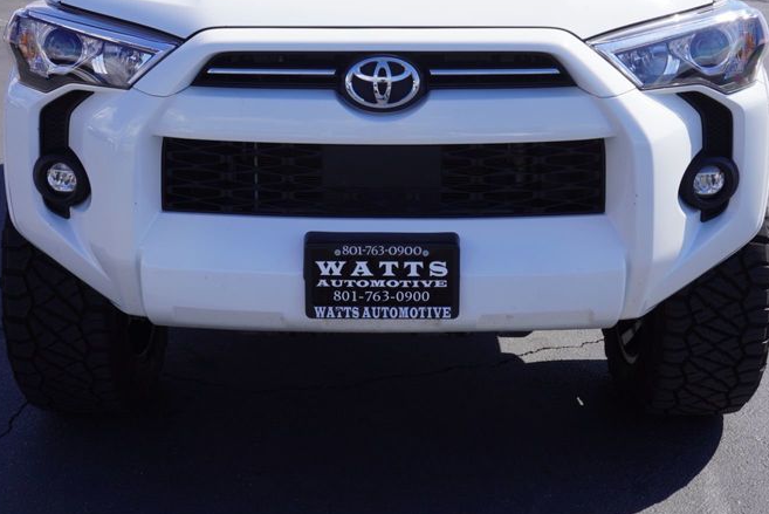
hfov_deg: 37.0
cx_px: 345
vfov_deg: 24.9
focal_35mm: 54
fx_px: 1150
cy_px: 125
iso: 100
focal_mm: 23
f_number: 10
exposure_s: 1/160
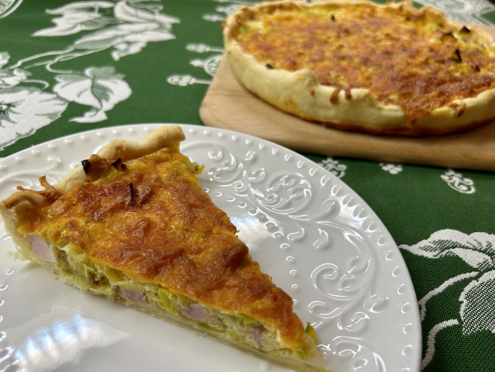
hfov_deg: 67.3
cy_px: 186
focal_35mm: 26
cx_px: 248
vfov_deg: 53.1
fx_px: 372
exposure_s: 1/117
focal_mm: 5.7
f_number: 1.5
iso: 32
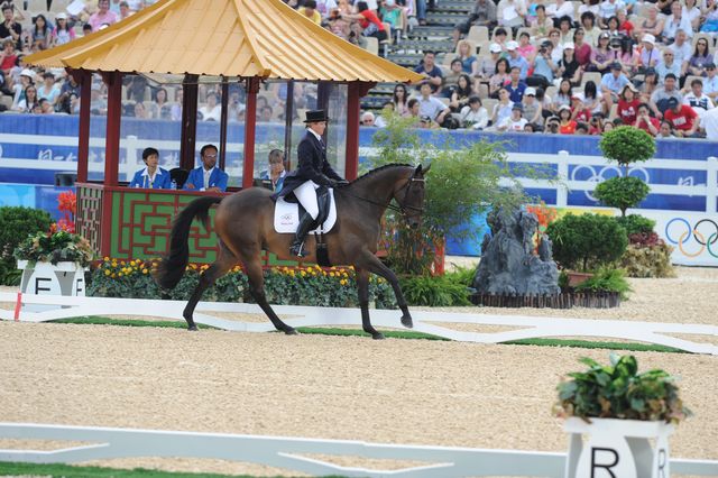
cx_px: 359
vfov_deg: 4.6
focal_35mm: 300
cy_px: 239
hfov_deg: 6.9
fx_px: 5980
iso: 640
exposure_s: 1/1600
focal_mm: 300
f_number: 5
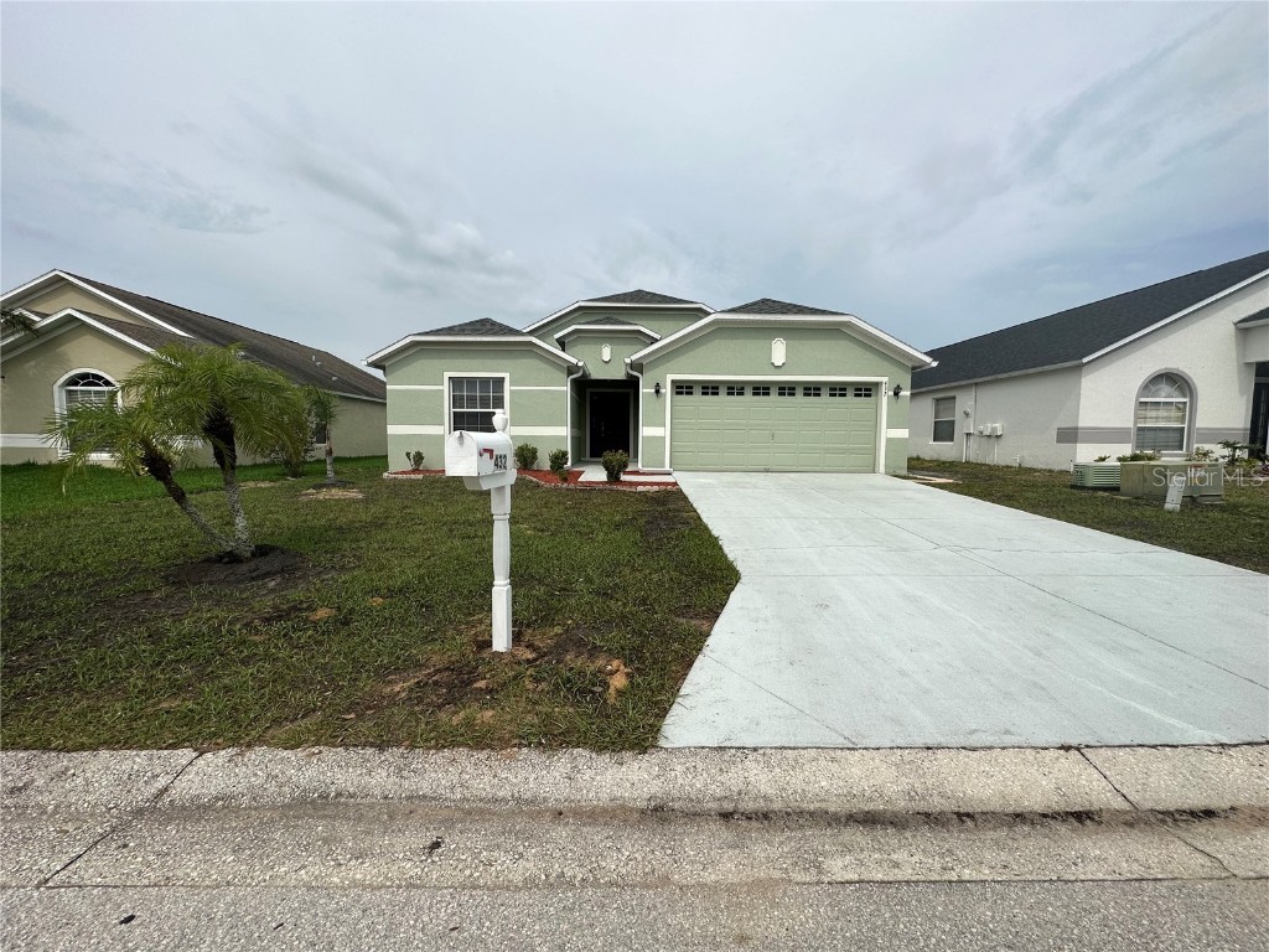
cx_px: 634
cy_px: 476
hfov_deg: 102.1
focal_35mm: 14
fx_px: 513
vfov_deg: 85.7
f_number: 2.2
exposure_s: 1/2681
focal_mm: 2.22
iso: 50
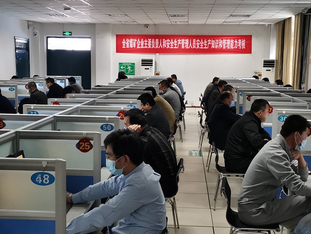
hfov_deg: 36.8
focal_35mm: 52
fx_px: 467
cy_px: 117
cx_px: 156
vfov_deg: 28.0
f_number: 2.4
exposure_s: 1/33.3
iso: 400
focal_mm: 4.75
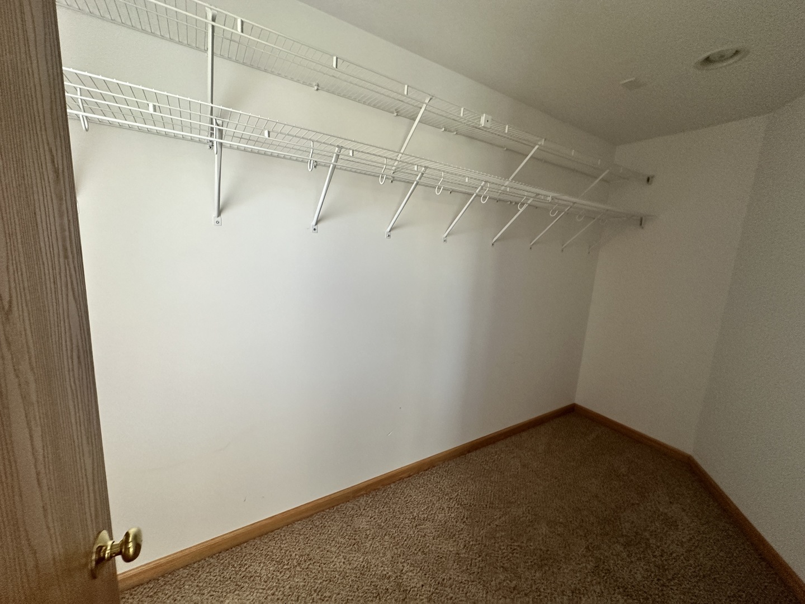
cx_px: 402
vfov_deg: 85.7
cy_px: 302
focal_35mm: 14
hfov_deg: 102.1
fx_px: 326
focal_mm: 2.22
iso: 320
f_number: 2.2
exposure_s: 1/60
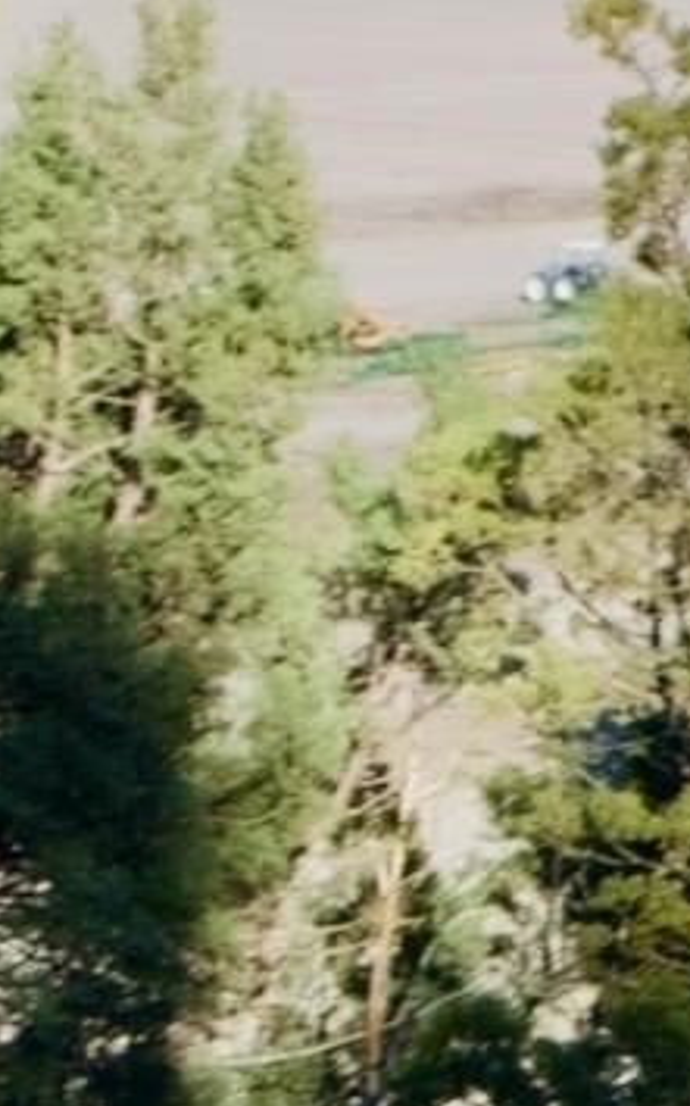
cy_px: 227
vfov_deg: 8.1
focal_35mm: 259
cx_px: 3291
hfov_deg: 4.4
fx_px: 7799
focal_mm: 24
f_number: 8
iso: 140
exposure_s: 1/250
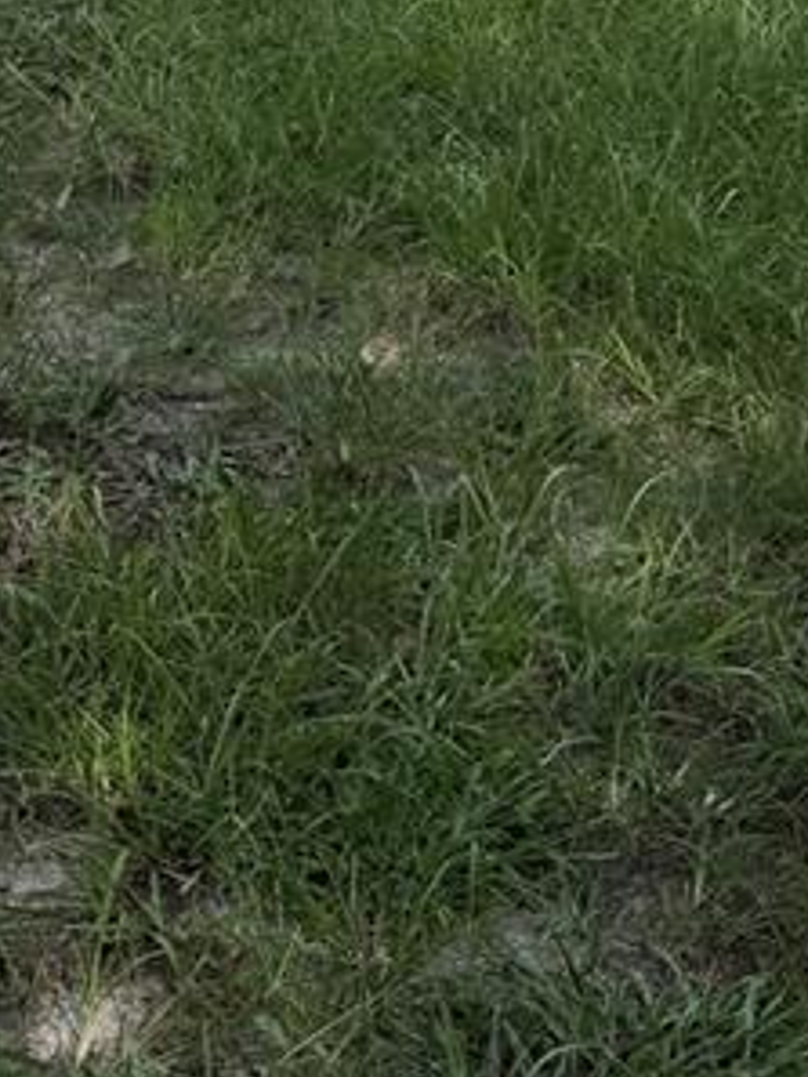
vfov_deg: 17.9
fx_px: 3017
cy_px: -566
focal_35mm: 97
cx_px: 696
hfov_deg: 15.1
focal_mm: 6.76
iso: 80
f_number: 1.78
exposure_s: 1/3759
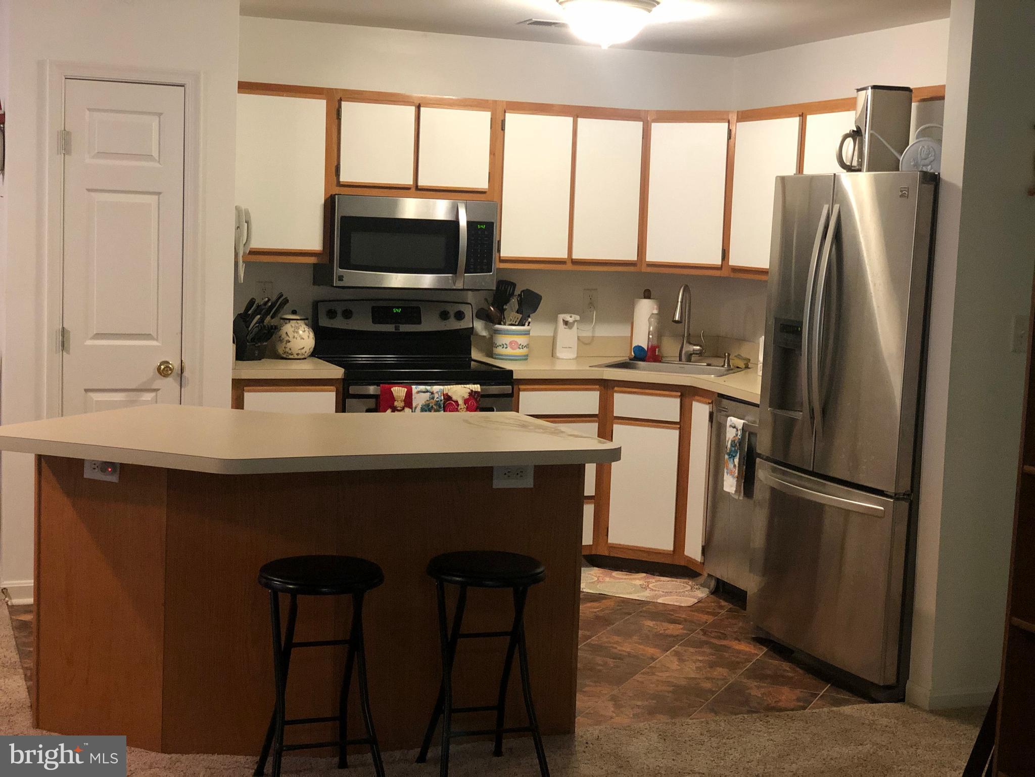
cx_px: 518
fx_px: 1555
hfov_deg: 36.8
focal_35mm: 52
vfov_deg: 28.0
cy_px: 388
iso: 160
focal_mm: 6
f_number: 2.4
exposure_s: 1/20
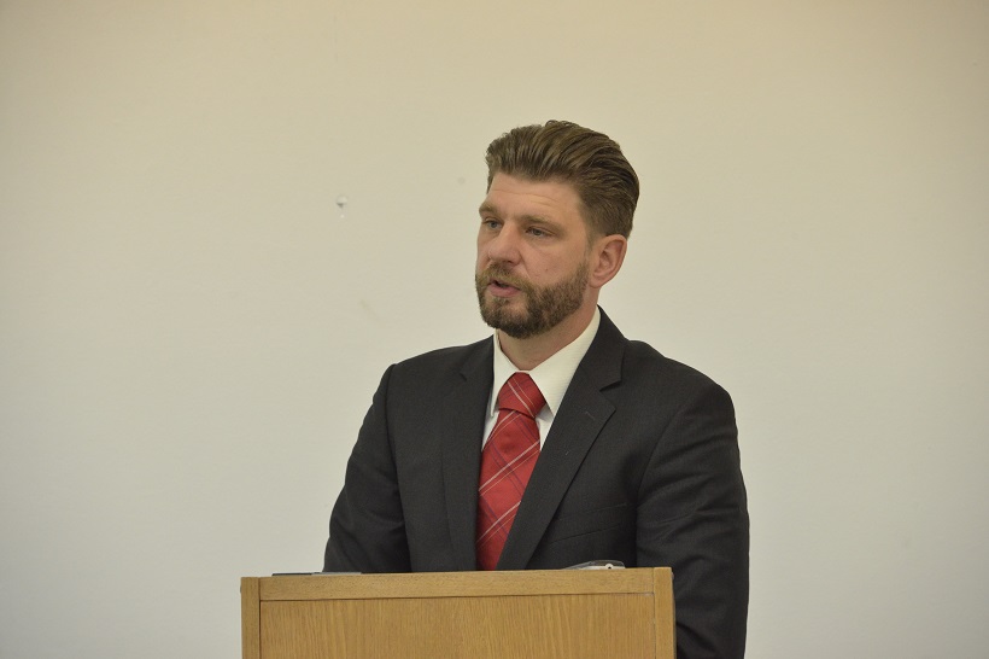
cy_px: 330
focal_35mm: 250
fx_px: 6865
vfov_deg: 5.5
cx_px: 494
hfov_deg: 8.2
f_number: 7.1
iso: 5000
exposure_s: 1/200
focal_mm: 250
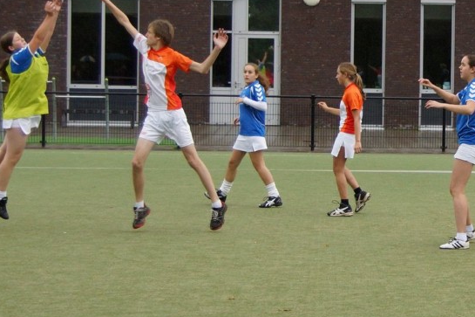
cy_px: 76
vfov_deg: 12.3
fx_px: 1465
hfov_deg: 18.1
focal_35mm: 111
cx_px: 429
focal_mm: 35
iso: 800
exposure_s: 1/640
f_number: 4.5
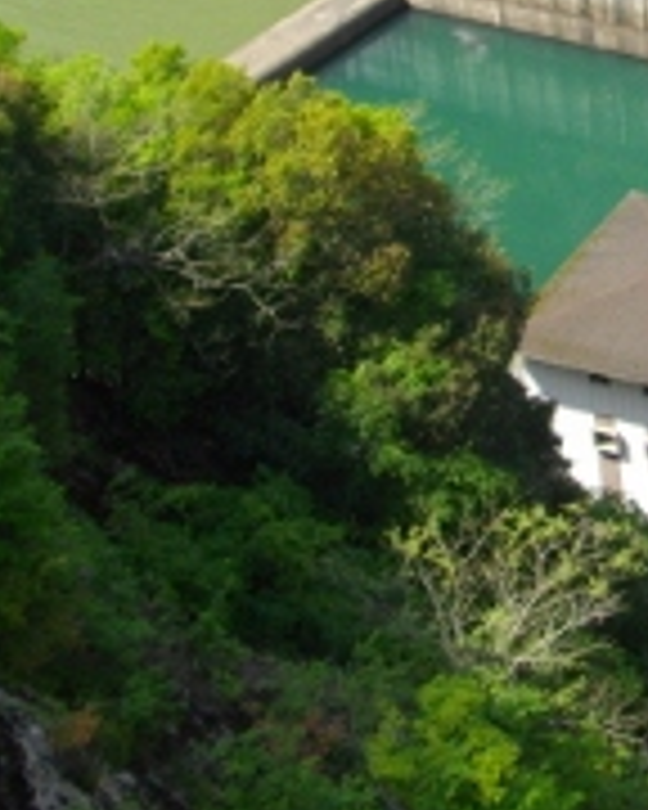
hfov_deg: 16.5
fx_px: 2086
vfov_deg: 21.1
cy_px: -29
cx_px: 896
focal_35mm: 87
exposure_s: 1/500
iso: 100
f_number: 2.9
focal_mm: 5.7
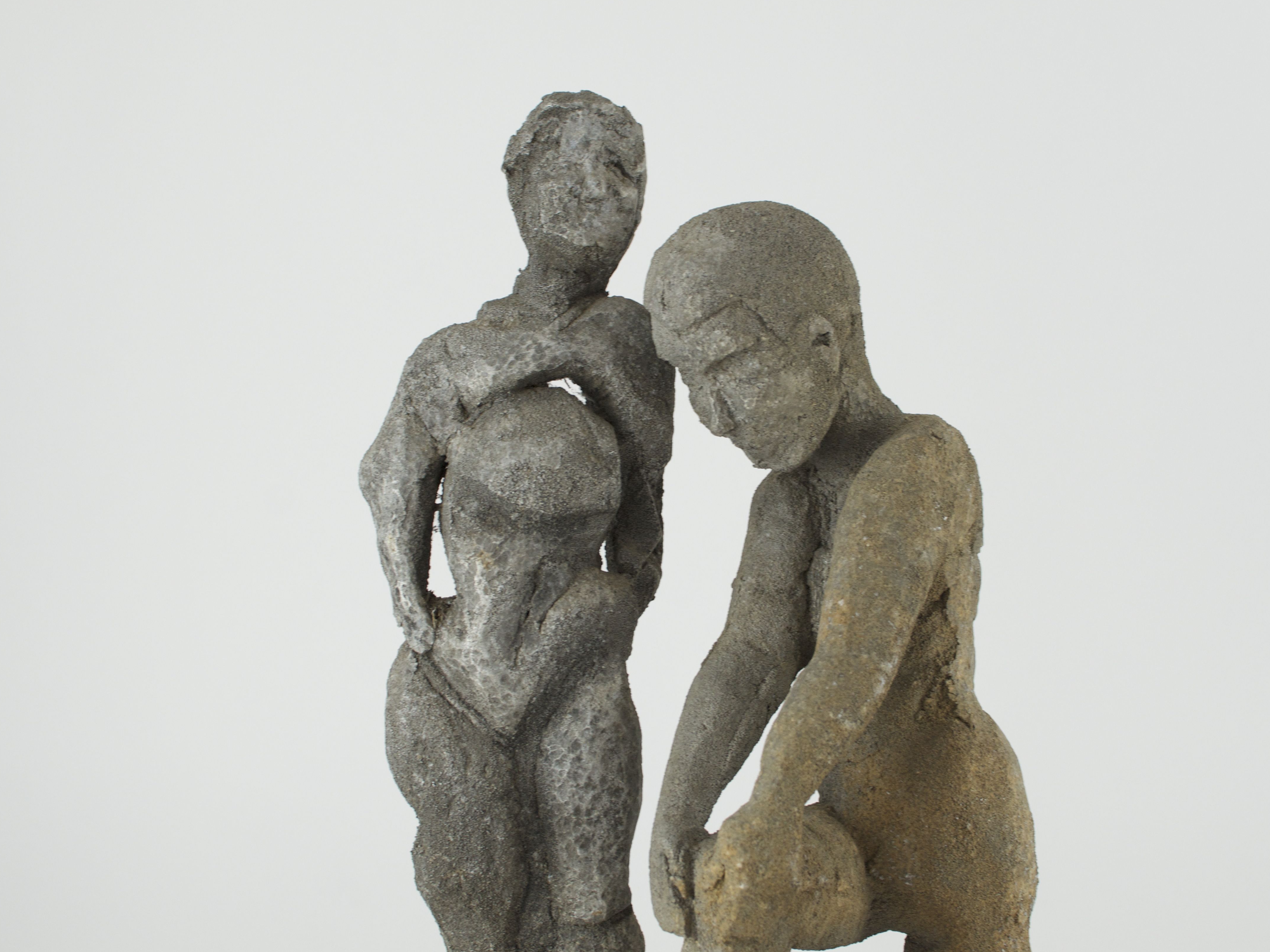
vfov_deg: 25.4
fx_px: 2111
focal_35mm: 58
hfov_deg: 33.5
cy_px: 472
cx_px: 665
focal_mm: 35
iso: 640
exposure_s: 1/125
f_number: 5
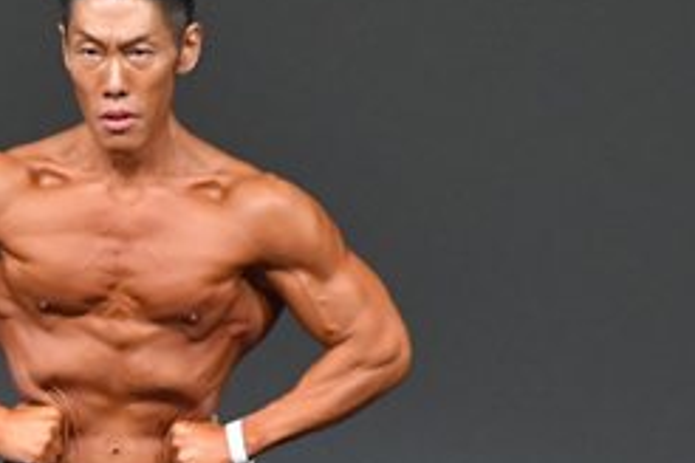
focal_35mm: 1180
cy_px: 551
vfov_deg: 1.2
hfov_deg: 1.7
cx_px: -41
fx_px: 22779
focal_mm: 250
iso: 4000
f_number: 5.6
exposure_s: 1/400
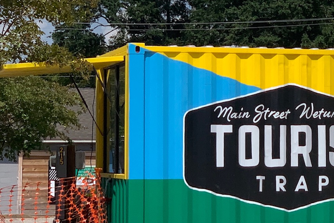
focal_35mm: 130
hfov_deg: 15.4
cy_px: 172
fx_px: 1206
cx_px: 357
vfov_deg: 10.5
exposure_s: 1/2660
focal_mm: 6
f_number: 2.4
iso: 16
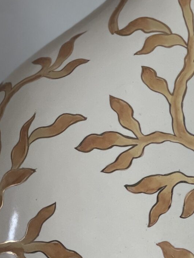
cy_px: 208
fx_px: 1397
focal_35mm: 187
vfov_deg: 10.5
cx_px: 176
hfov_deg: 7.9
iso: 200
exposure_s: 1/121
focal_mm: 7.5
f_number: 2.2
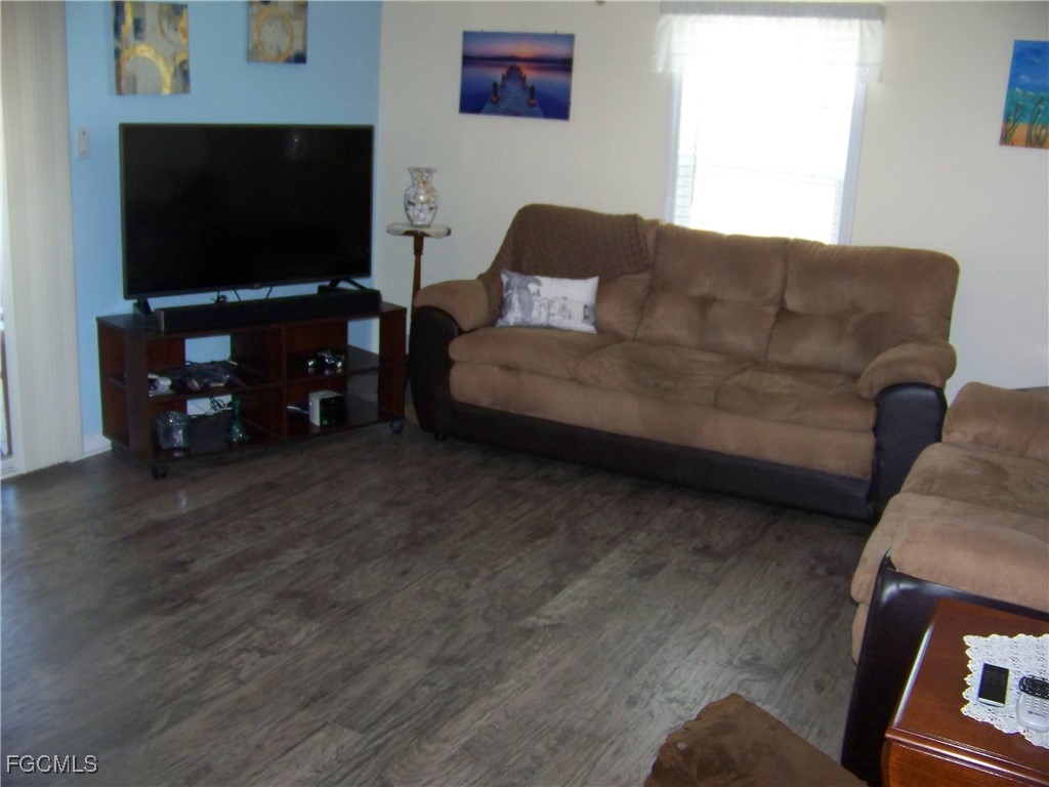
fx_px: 1091
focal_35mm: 36
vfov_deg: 39.7
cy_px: 394
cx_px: 524
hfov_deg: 51.4
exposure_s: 1/30
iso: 200
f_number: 2.8
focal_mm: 5.85
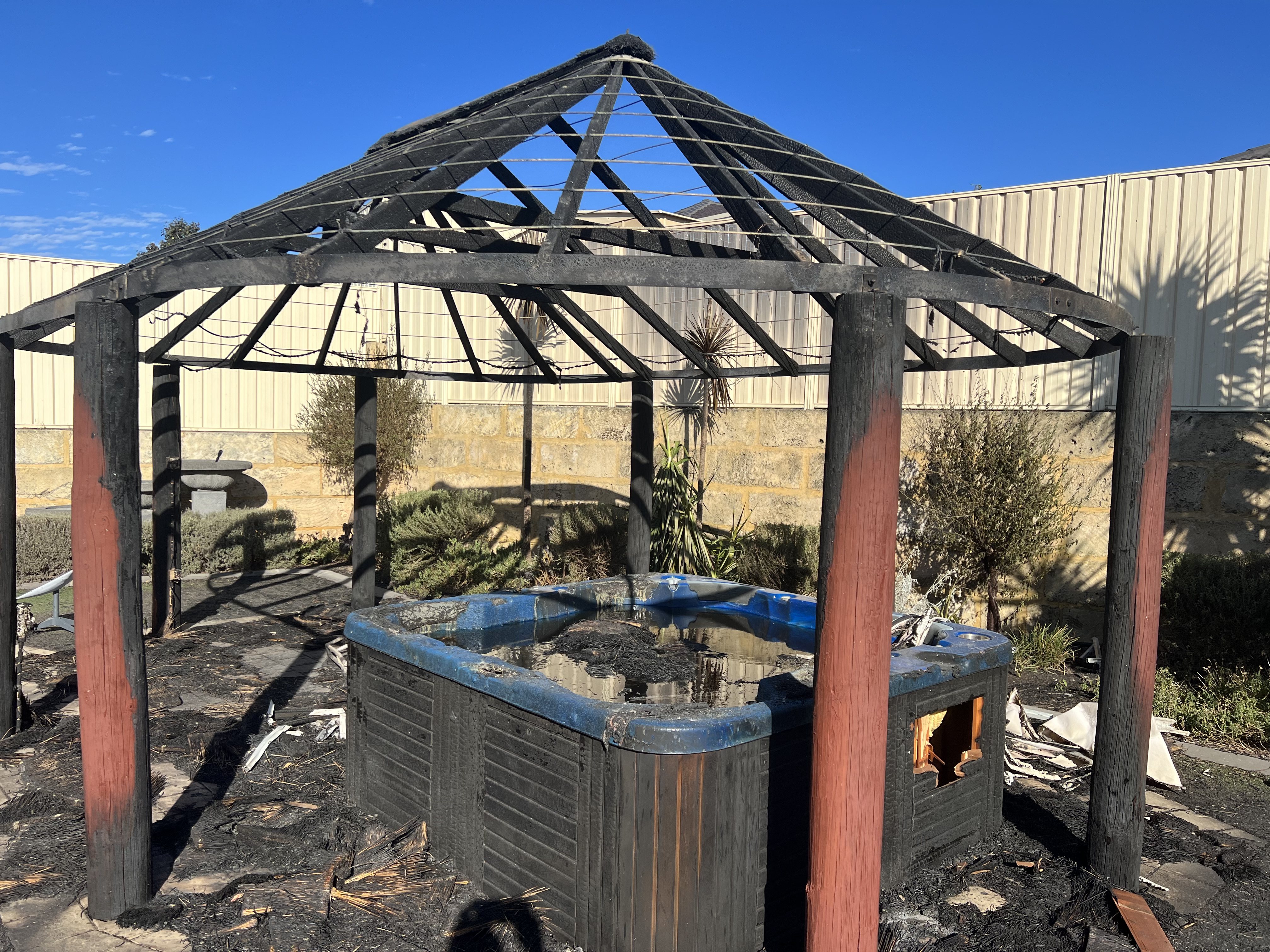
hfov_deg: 67.3
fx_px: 954
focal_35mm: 26
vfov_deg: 53.1
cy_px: 476
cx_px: 635
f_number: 1.5
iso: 50
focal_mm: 5.7
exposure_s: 1/3571
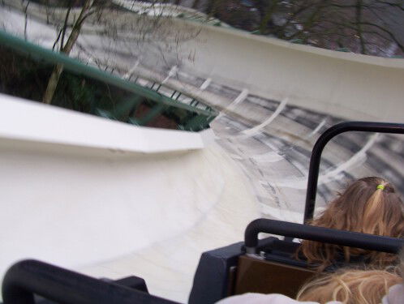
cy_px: 152
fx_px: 409
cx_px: 202
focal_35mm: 35
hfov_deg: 52.6
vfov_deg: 40.8
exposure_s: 1/125
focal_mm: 6
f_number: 2.8
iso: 80
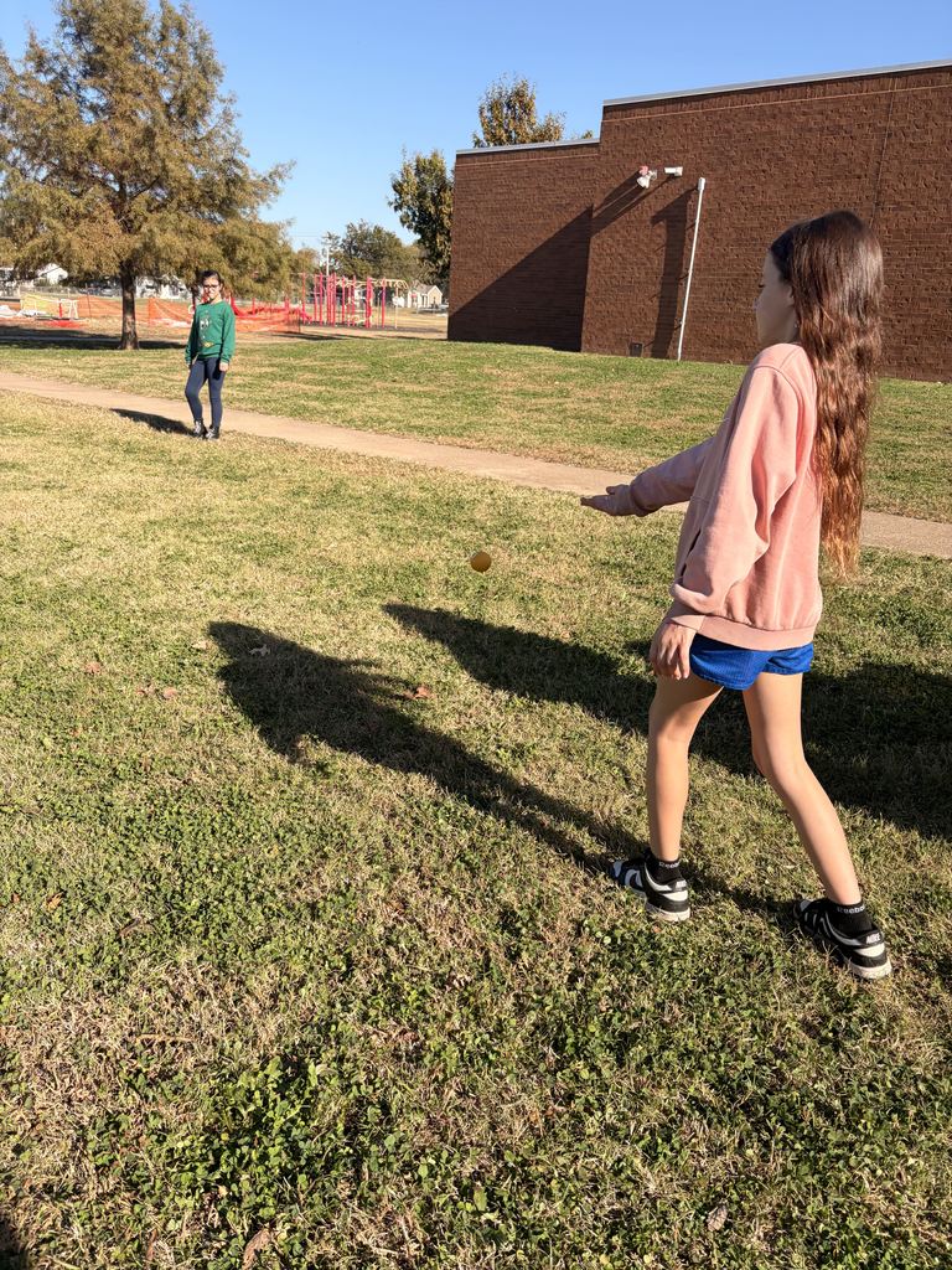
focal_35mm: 26
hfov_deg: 53.1
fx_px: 953
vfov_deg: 67.3
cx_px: 476
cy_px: 635
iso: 50
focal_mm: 5.96
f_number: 1.6
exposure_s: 1/2012
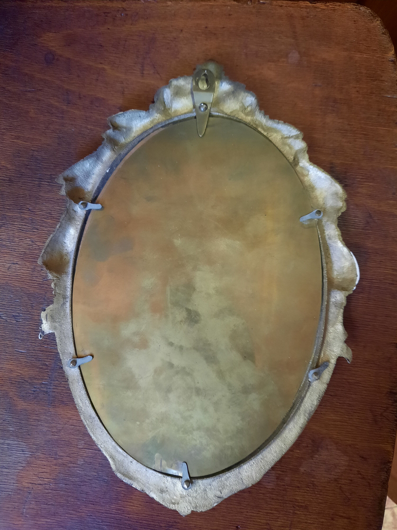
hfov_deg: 54.9
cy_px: 265
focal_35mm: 25
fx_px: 382
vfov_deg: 69.4
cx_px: 198
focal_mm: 4.6
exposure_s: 1/25
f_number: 2
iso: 640
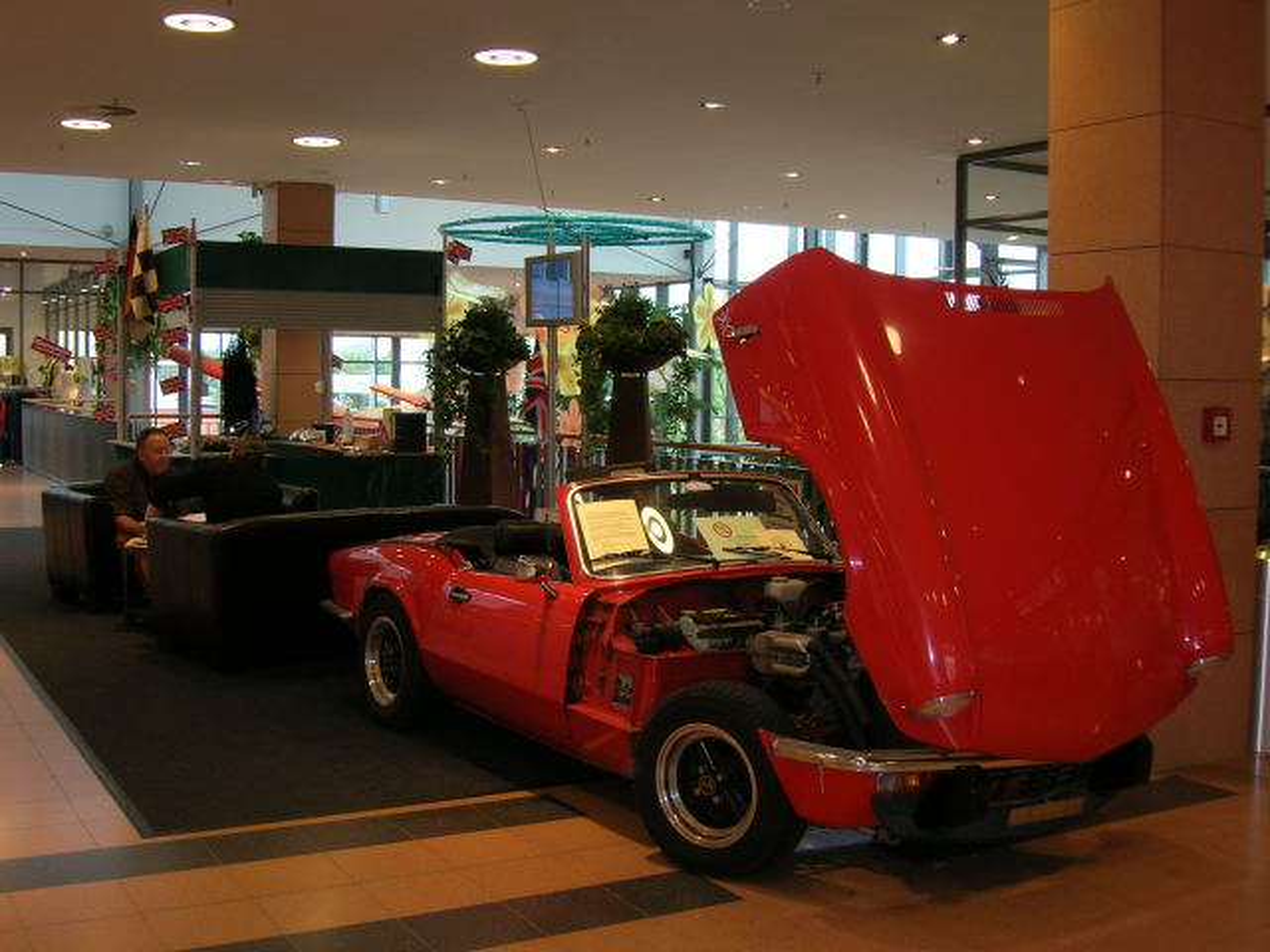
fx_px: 1394
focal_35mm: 38
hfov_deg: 49.0
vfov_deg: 37.7
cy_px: 476
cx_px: 635
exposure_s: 1/30
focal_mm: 6.4
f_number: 3
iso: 54
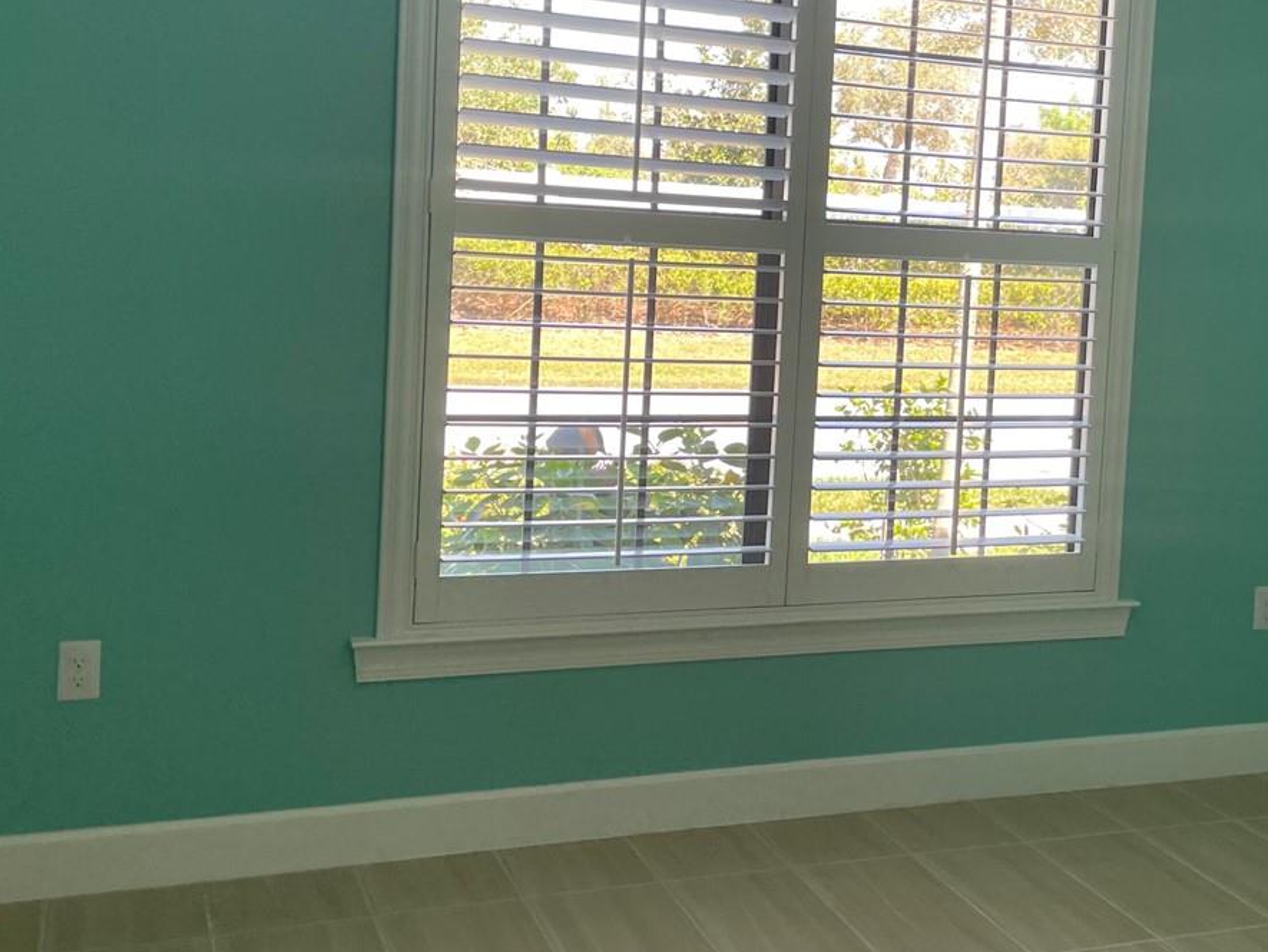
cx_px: 948
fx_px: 1722
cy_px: 331
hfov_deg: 39.4
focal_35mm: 47
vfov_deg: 30.7
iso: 40
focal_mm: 4.2
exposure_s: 1/120
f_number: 1.6
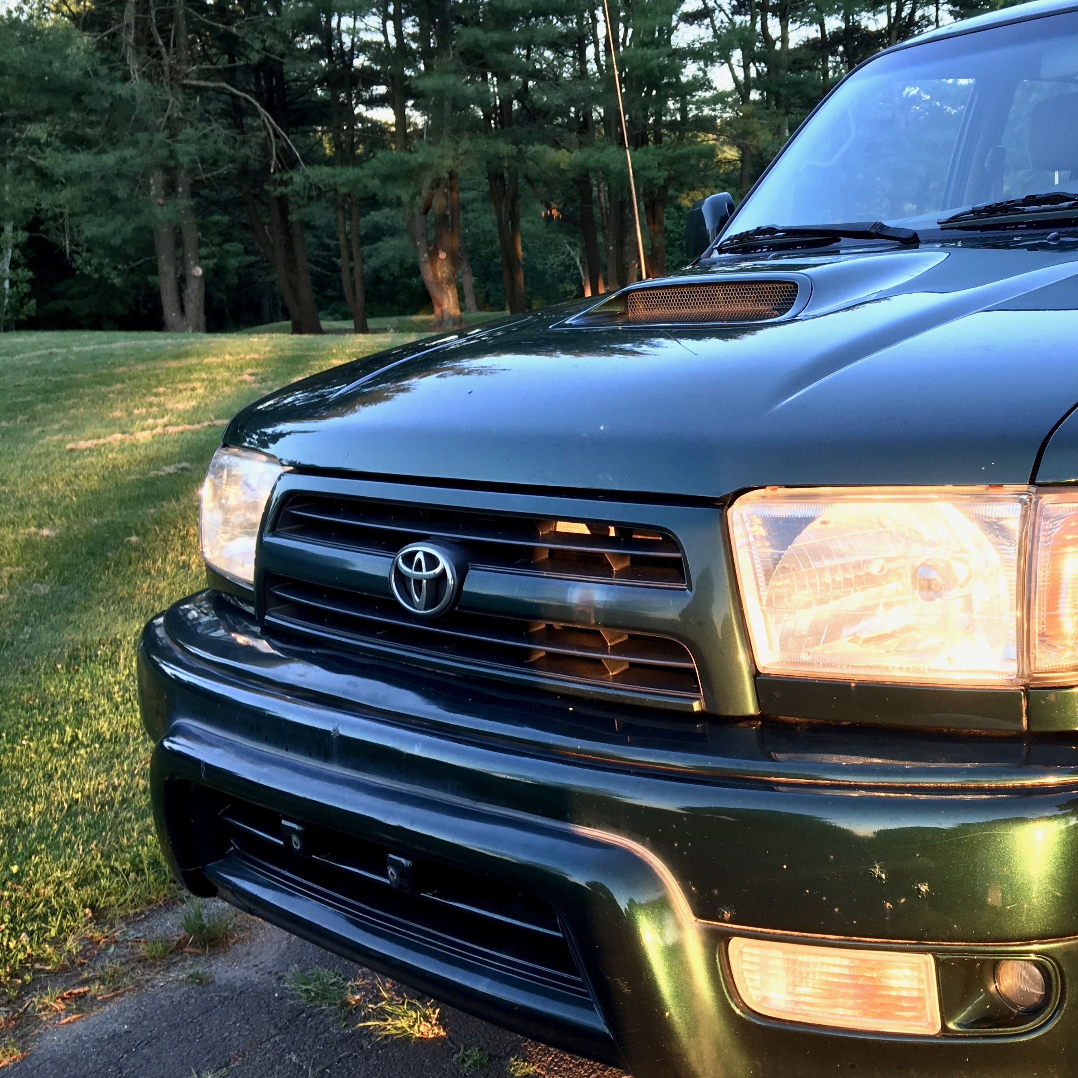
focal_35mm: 39
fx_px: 1374
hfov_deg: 41.7
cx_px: 793
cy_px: 521
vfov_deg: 42.8
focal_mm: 4.15
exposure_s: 1/60
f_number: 2.2
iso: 32
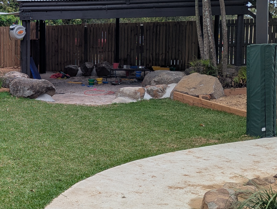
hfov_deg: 28.8
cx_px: -13
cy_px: 78
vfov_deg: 23.6
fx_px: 497
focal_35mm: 62
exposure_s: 1/1451
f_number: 1.85
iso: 26
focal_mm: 6.81
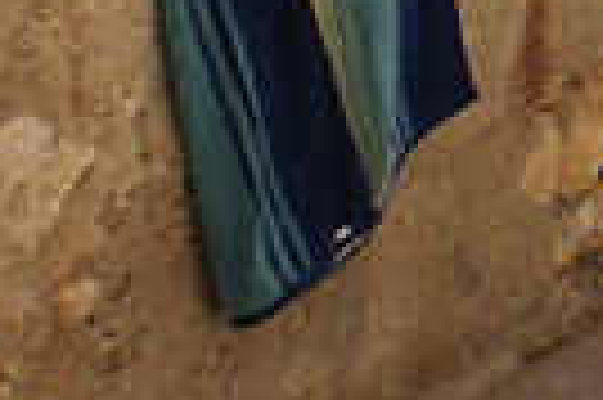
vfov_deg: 5.4
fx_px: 3948
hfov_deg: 8.2
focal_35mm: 236
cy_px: -944
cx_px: 1282
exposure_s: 1/500
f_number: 4.6
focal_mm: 6.3
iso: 100
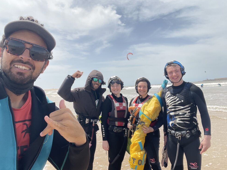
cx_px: 109
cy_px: 82
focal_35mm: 24
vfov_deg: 56.8
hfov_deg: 71.6
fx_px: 157
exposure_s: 1/931
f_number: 2.2
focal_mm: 2.71
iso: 25
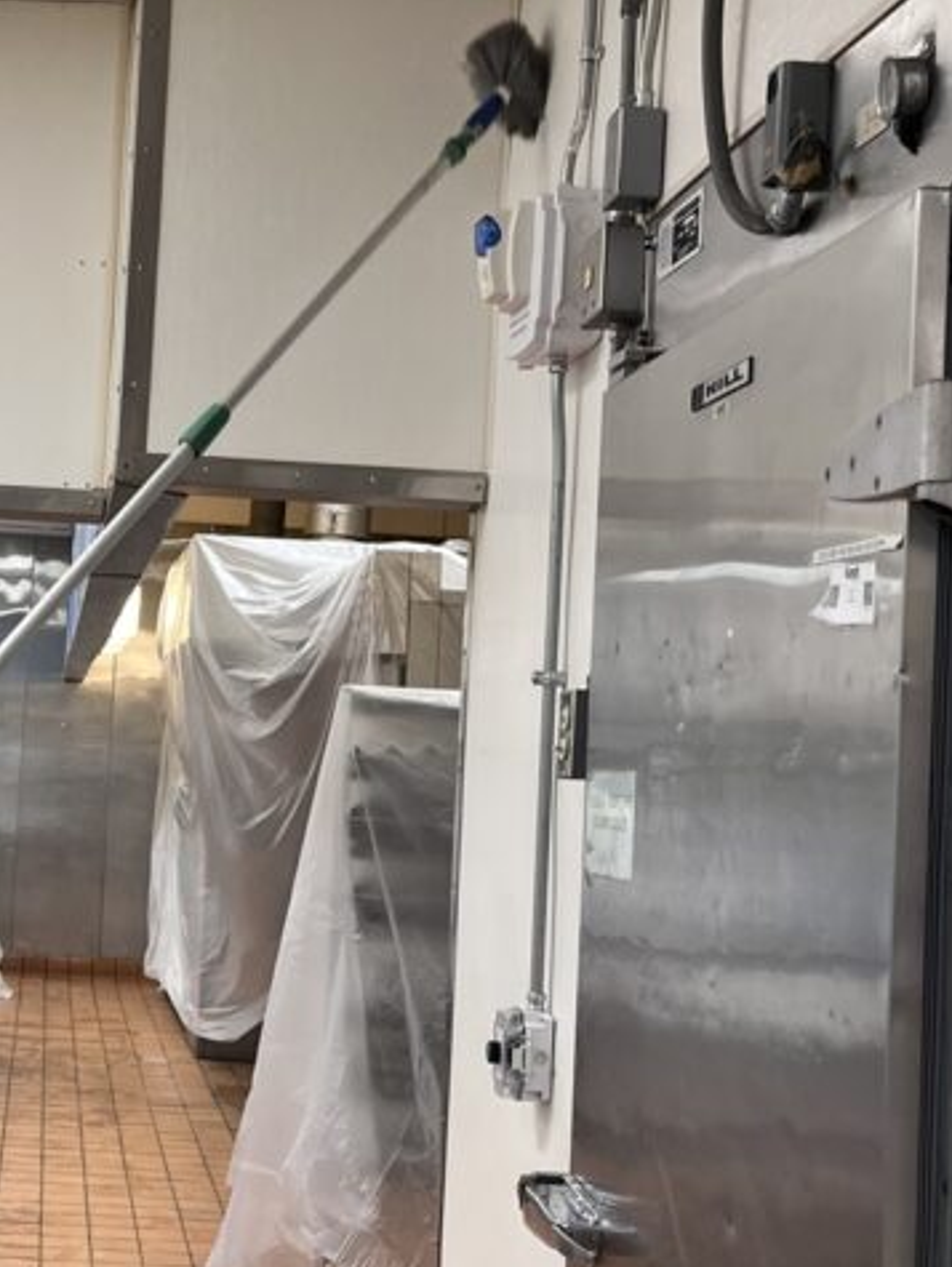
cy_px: 638
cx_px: -3
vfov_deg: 34.3
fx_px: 2051
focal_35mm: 56
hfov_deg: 24.9
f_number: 1.6
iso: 100
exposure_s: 1/100
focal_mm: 5.1
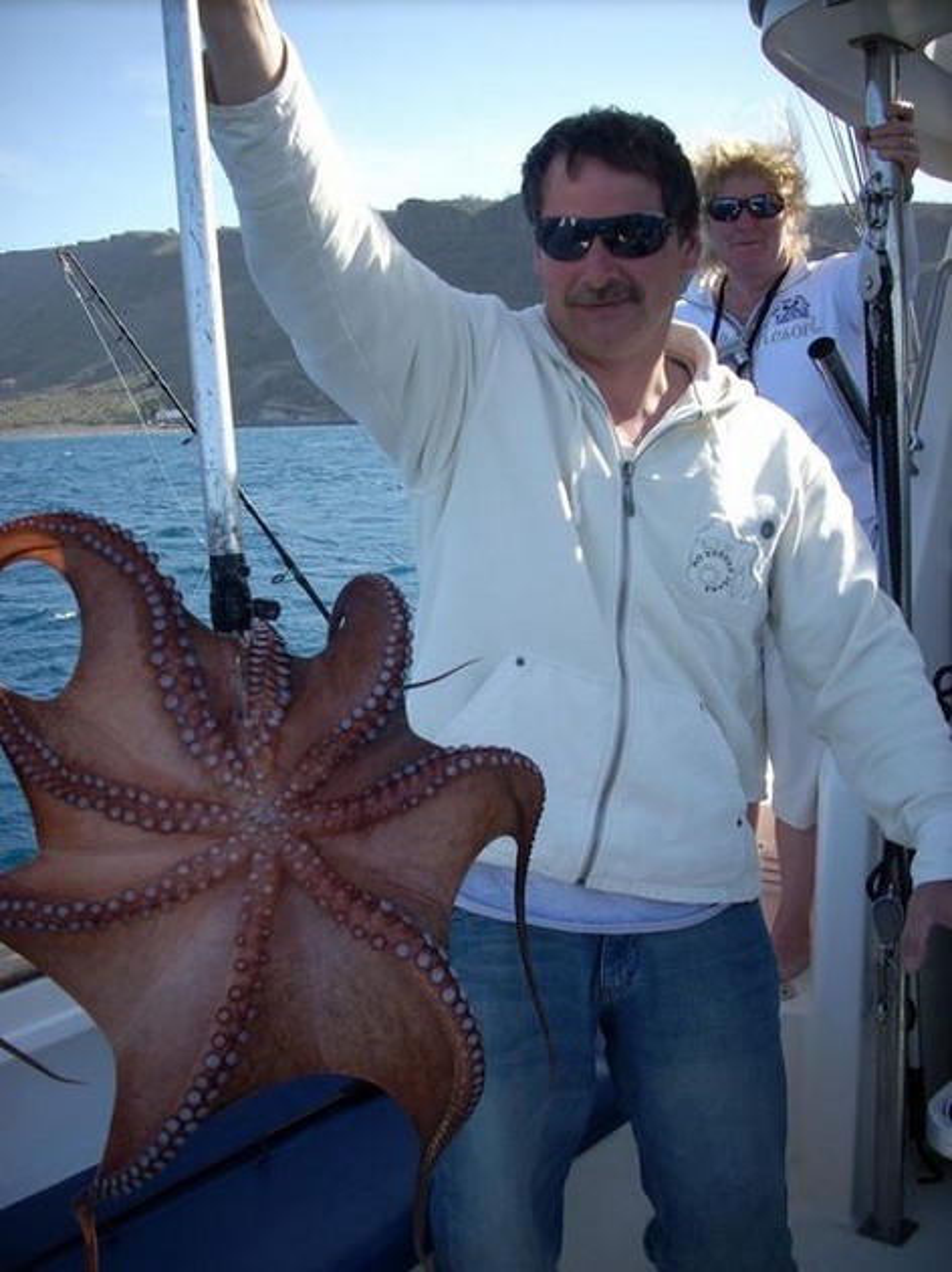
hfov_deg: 38.6
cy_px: 636
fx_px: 1358
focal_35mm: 37
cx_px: 476
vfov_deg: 50.2
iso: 64
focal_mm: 6.2
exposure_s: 1/458
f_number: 2.8
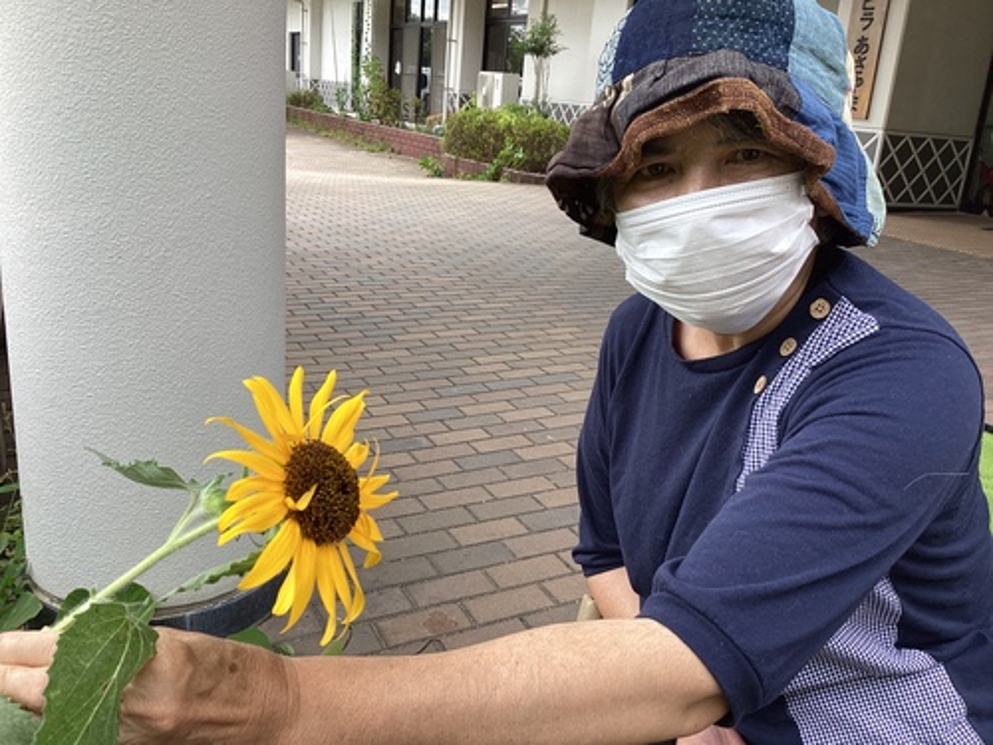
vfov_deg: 45.4
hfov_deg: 58.4
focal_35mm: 31
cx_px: 496
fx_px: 889
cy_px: 372
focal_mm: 3.3
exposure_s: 1/225
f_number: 2.4
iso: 25
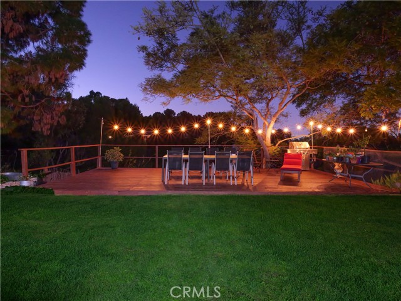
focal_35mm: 18
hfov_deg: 87.8
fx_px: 209
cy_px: 150
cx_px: 200
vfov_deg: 71.6
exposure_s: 1/2.5
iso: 3200
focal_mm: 9
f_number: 5.6
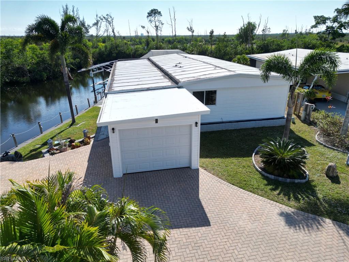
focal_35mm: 24
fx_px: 242
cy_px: 131
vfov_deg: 56.8
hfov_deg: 71.6
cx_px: 174
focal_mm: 6.72
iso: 110
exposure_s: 1/3200
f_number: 1.7
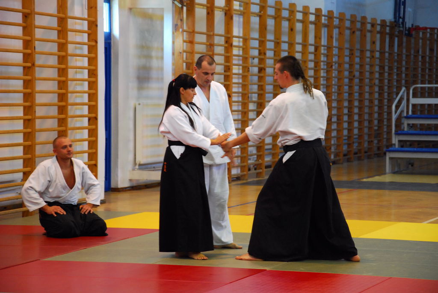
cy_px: 146
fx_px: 1553
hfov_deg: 16.1
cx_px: 219
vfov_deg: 10.8
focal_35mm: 128
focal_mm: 85
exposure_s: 1/30
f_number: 5.6
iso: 800
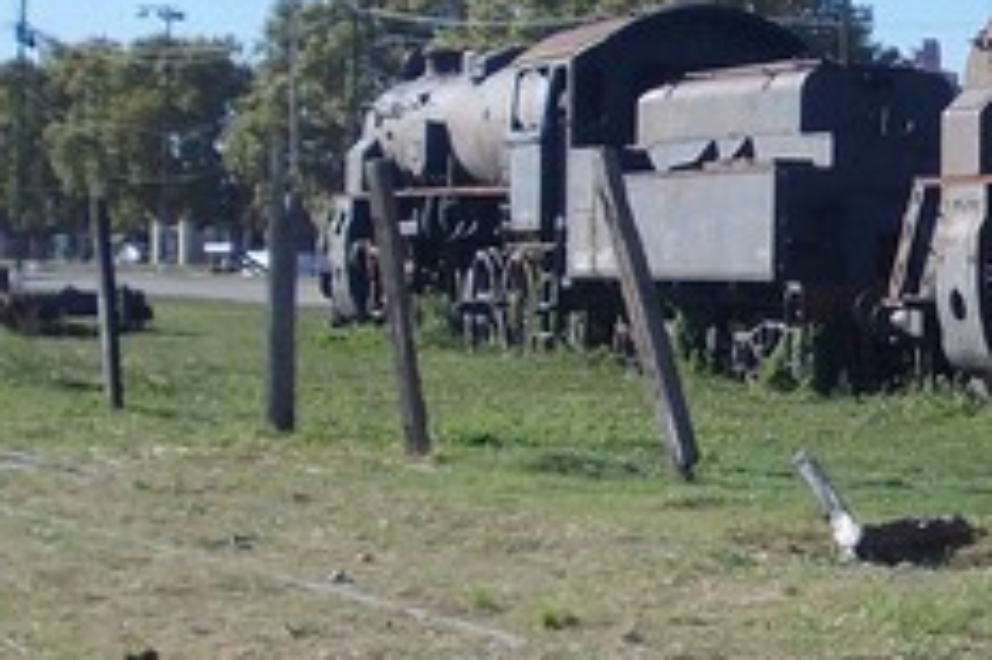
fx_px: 4048
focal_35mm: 147
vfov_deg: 9.3
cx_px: 1098
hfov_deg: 13.7
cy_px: 273
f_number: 6.5
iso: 80
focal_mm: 6.1
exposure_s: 1/250
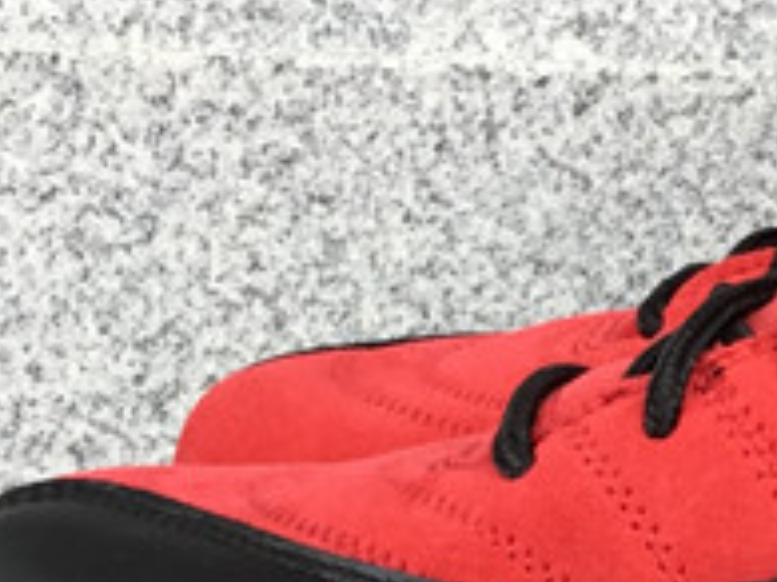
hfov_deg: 13.2
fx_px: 3208
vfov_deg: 10.2
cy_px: 747
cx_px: 1104
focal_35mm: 143
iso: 25
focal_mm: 3.3
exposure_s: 1/130
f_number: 2.4
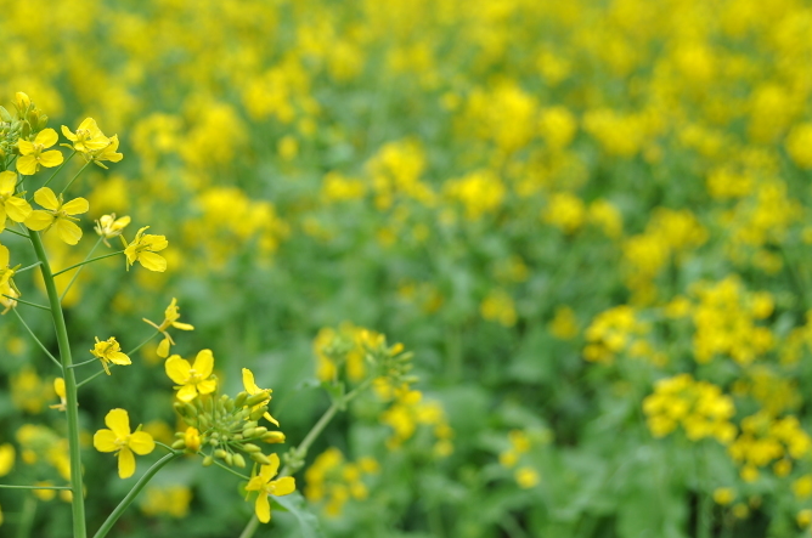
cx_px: 229
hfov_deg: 29.0
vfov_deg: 19.6
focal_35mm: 69
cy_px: 318
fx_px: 1554
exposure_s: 1/160
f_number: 6.3
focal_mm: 30
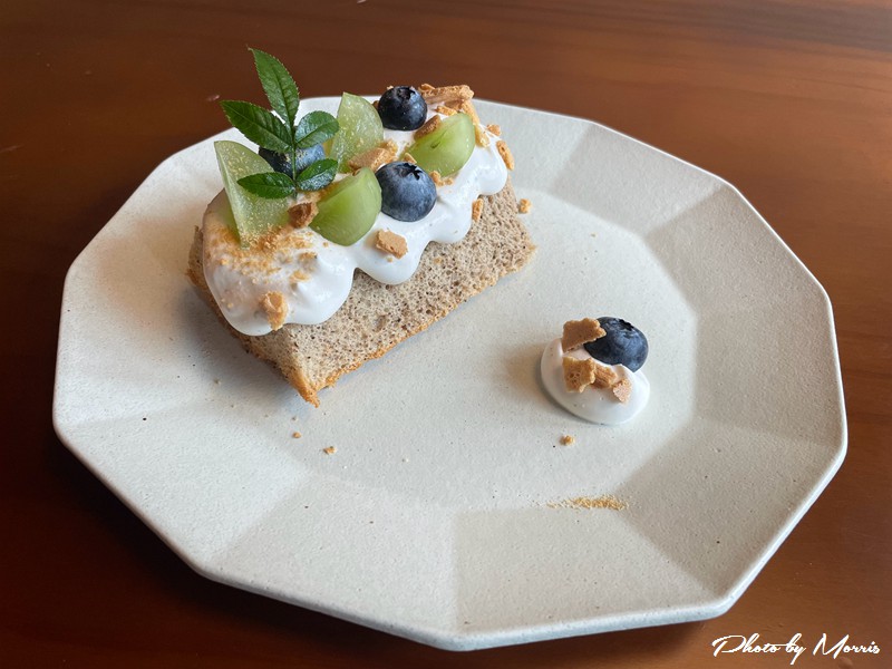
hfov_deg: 67.3
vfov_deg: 53.1
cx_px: 446
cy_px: 334
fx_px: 670
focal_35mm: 26
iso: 80
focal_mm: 4.2
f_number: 1.6
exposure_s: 1/120
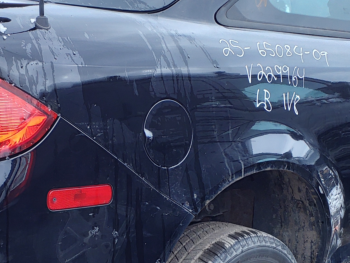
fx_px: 708
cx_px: 128
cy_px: 202
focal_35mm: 70
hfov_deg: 27.7
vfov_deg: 20.8
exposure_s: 1/135
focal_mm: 3.58
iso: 40
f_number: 1.9
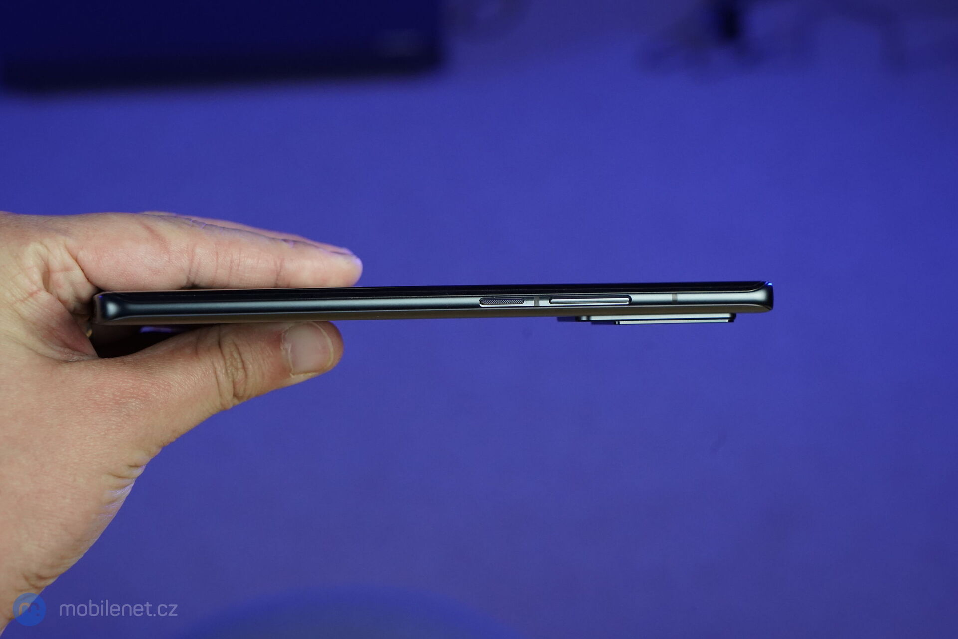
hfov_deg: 28.8
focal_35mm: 70
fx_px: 1863
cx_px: 479
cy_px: 320
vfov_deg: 19.5
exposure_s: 1/200
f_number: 8
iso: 3200
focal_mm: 70
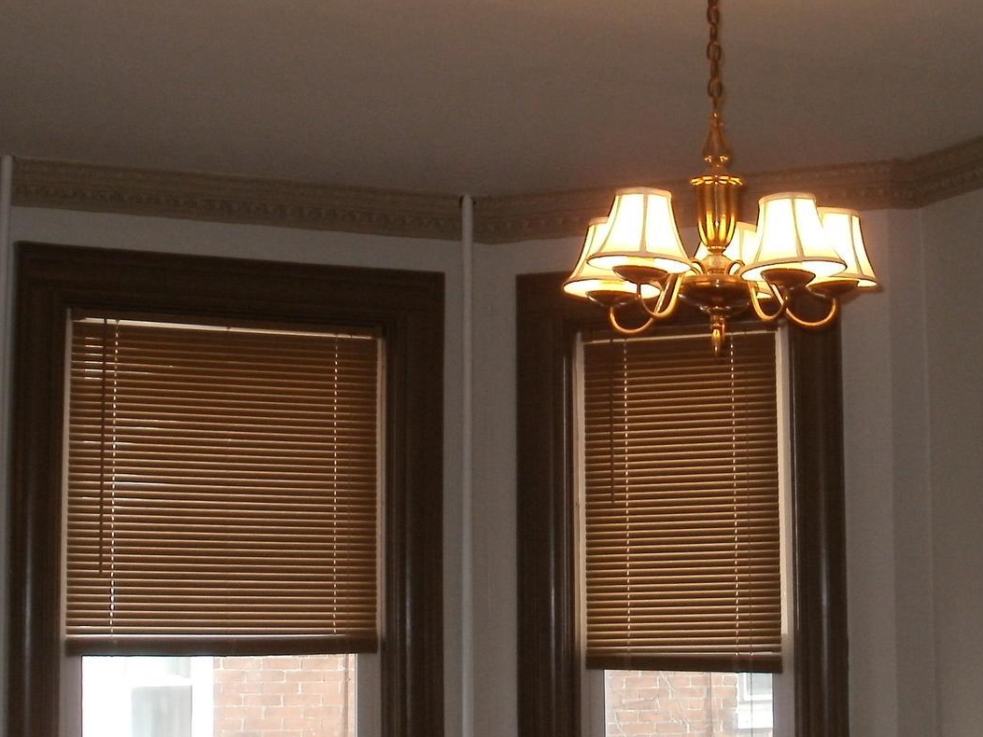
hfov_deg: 27.7
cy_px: 320
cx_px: 584
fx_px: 1988
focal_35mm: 70
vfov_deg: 21.0
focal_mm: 6.3
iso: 100
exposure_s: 1/30
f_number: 3.5
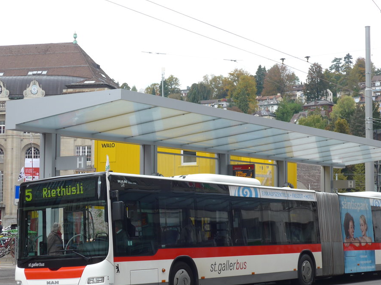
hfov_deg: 26.3
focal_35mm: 74
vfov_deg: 19.9
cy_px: 151
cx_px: 196
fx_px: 814
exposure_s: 1/250
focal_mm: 11.3
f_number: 3.4
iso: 80
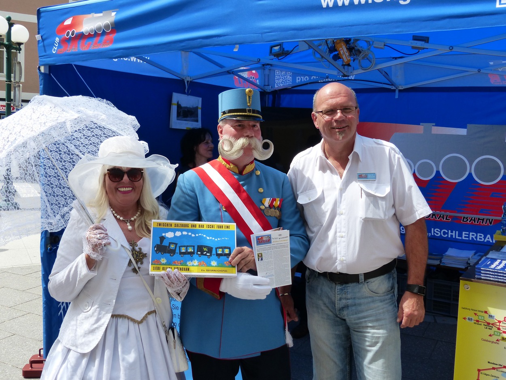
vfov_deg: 40.7
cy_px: 190
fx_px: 512
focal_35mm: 35
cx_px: 253
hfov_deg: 52.6
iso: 160
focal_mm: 6.3
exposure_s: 1/640
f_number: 4
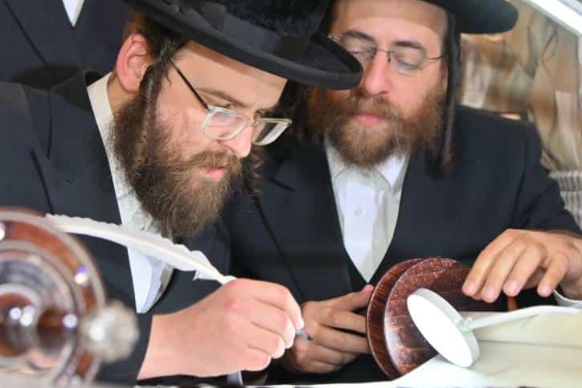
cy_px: 139
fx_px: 1326
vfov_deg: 16.6
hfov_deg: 24.6
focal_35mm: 82
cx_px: 179
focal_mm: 58
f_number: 4
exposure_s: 1/160
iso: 500
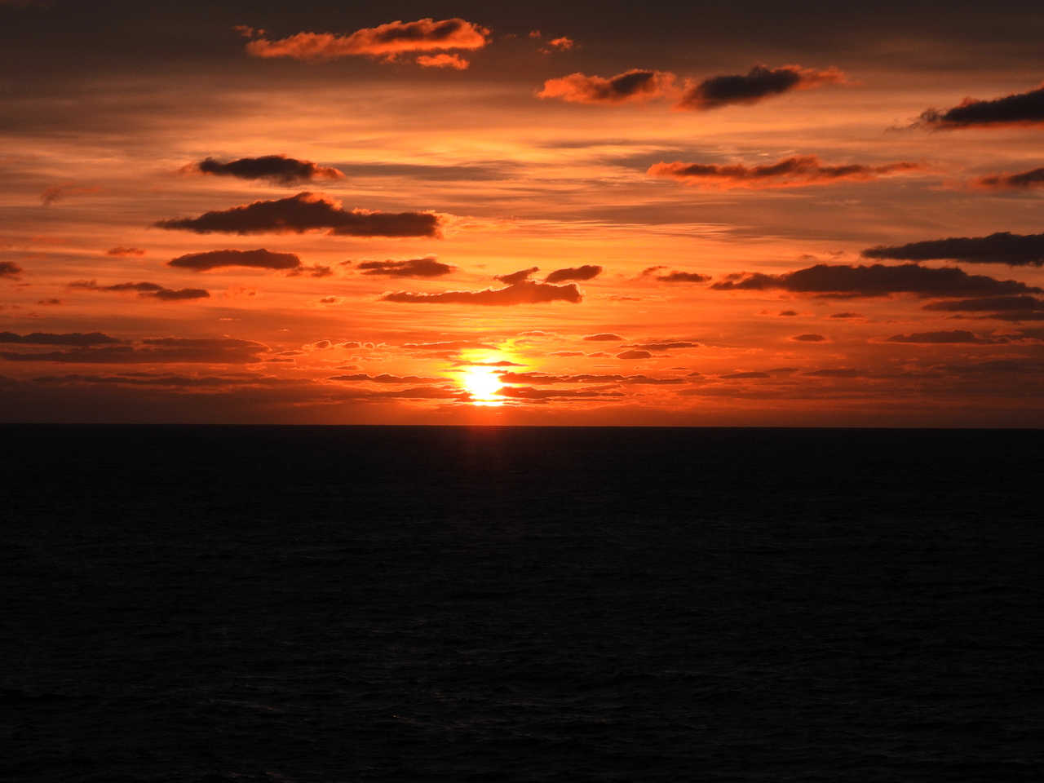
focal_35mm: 115
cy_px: 392
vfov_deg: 12.9
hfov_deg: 17.1
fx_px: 3468
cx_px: 522
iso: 100
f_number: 5.6
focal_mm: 20.5
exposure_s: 1/1600
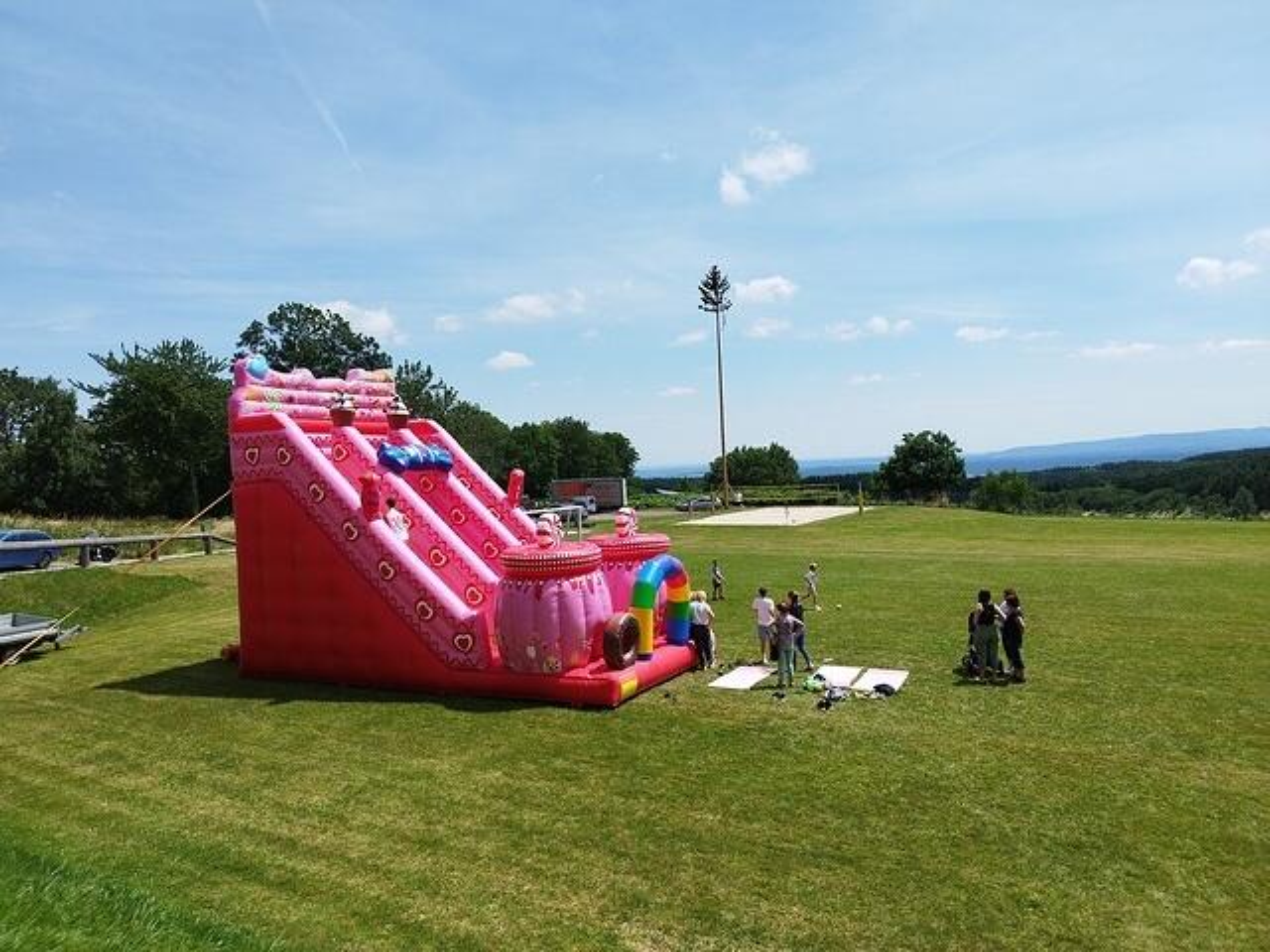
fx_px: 881
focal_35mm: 24
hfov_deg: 71.6
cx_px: 635
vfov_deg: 56.8
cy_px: 476
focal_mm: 5.89
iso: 50
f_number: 1.89
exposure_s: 1/847
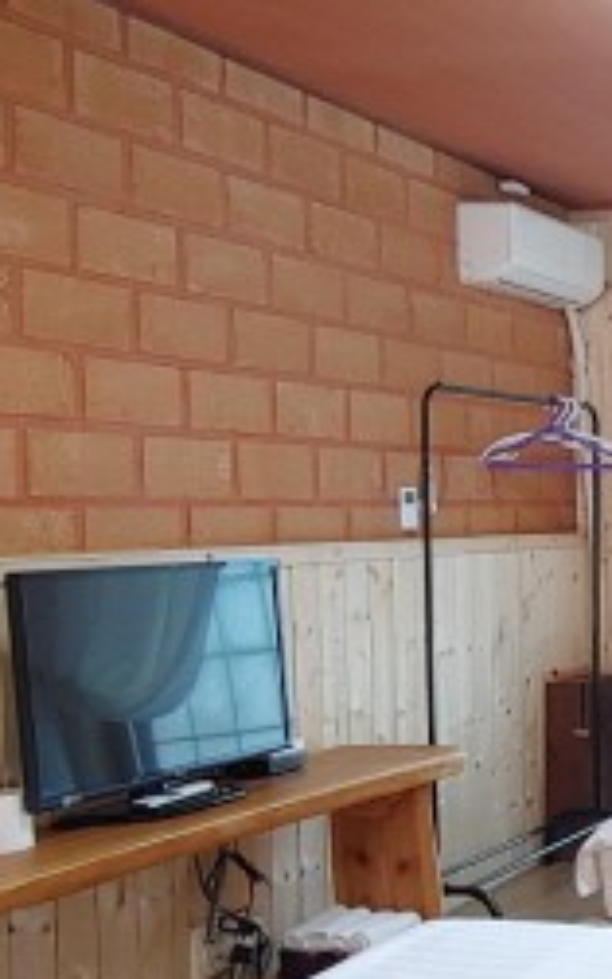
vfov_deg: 37.3
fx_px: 1440
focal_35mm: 54
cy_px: 605
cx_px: 1025
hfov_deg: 19.4
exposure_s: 1/24
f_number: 1.9
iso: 250
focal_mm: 2.18
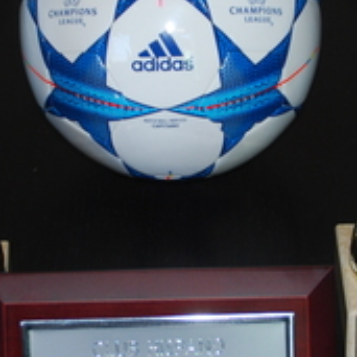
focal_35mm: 153
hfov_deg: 11.4
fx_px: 1785
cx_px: 161
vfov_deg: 11.4
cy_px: 140
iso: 200
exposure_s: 1/60
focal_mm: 32
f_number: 4.2
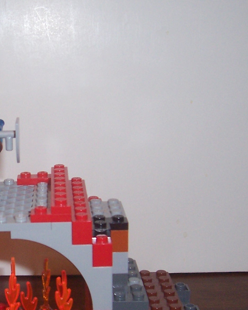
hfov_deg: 20.4
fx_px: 670
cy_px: 181
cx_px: 12
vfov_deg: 26.0
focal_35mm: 73
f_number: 2.7
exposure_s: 1/60
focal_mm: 5.6
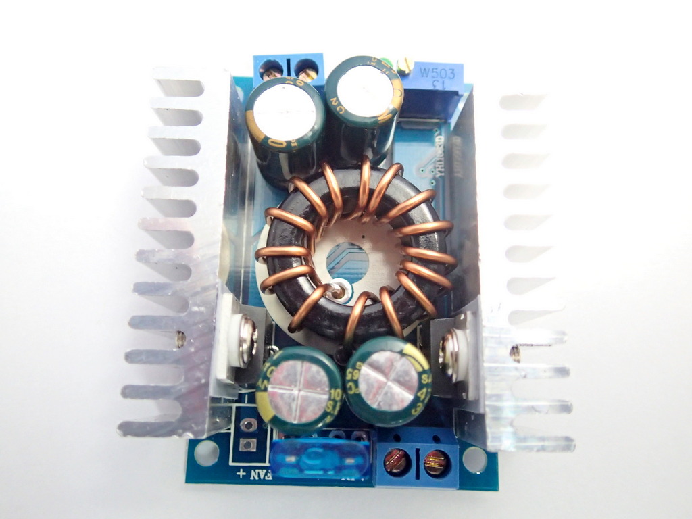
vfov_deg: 46.8
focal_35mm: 30
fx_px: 600
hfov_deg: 60.0
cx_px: 346
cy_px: 260
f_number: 2.3
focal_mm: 5.5
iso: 800
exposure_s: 1/30
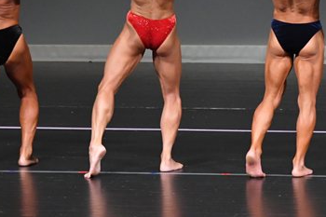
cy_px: 6
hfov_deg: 3.9
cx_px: 200
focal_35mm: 531
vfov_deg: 2.6
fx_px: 4806
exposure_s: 1/400
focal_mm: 160
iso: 4000
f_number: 5.6
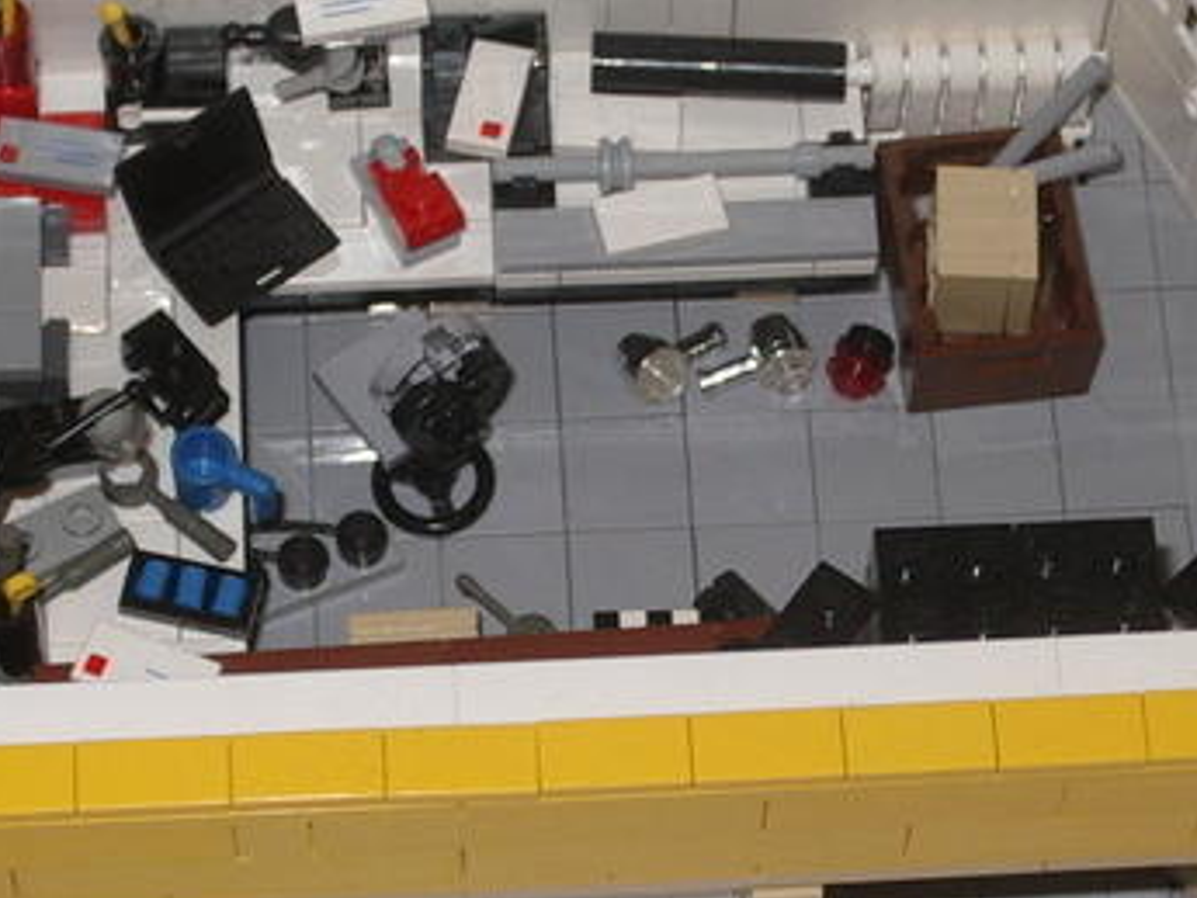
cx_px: 812
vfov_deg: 10.5
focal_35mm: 141
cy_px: 468
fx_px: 4877
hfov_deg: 14.0
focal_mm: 11.5
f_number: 3.8
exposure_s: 1/80
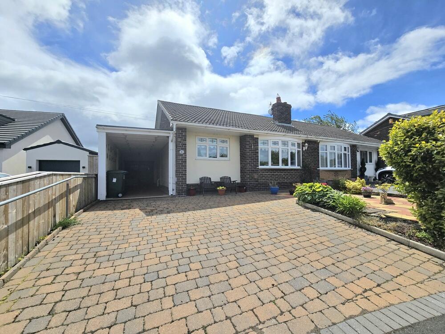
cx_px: 222
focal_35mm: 13
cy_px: 167
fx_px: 167
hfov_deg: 106.2
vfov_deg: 89.9
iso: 50
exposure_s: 1/10000
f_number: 2.2
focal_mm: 2.2
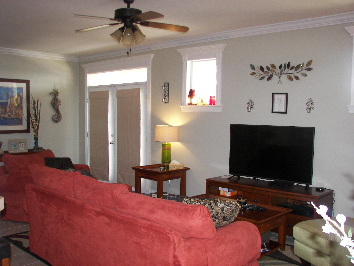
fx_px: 368
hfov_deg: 51.4
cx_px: 177
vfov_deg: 39.7
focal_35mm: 36
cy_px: 133
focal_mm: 6
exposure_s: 1/30
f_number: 2.8
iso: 100
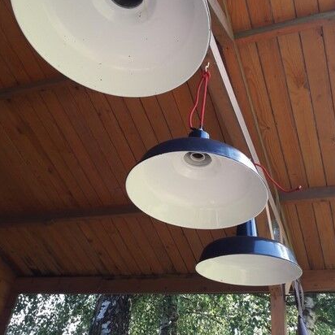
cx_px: 168
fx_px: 394
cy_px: 111
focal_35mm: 36
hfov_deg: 46.0
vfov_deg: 45.3
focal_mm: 3.7
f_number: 1.9
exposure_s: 1/149
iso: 40
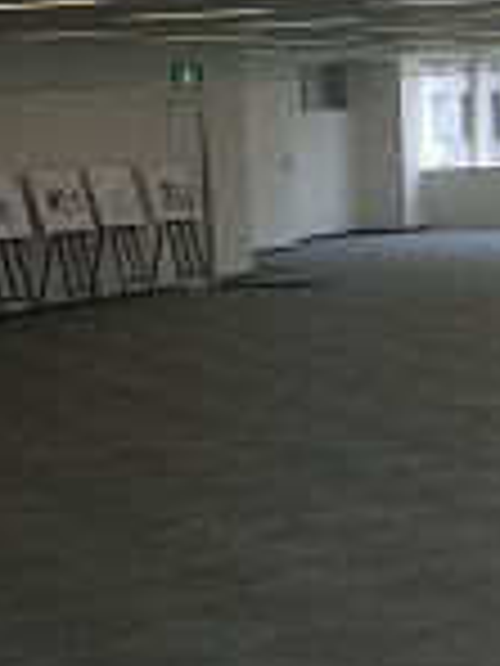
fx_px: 2407
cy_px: 405
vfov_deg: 15.8
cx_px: 527
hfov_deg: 11.7
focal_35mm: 125
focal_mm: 4.15
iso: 32
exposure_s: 1/140
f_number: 2.2
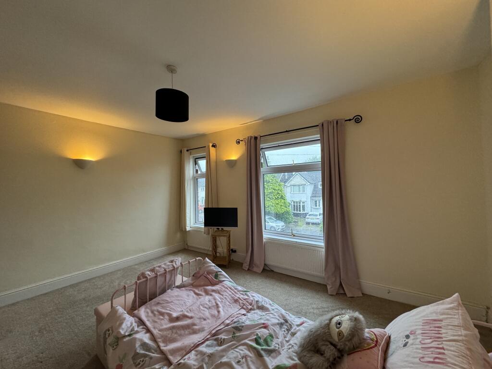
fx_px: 199
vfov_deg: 85.7
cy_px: 184
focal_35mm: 14
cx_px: 246
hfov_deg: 102.1
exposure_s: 1/99
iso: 250
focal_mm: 2.22
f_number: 2.2
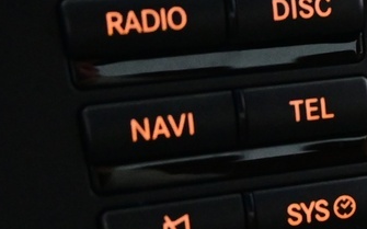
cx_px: 597
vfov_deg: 8.8
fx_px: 1480
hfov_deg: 13.1
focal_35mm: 148
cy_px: 118
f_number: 3.8
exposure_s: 1/30
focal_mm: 20
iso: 3600
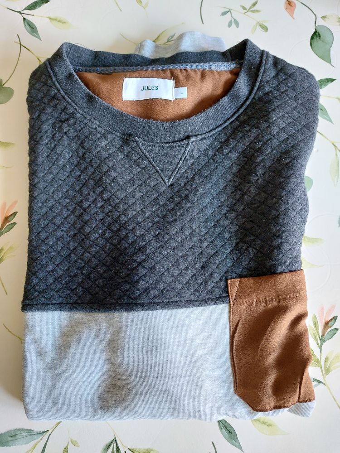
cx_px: 170
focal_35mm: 25
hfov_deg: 54.9
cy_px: 226
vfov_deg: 69.4
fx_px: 327
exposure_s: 1/50
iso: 320
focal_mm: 5.23
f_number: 1.8
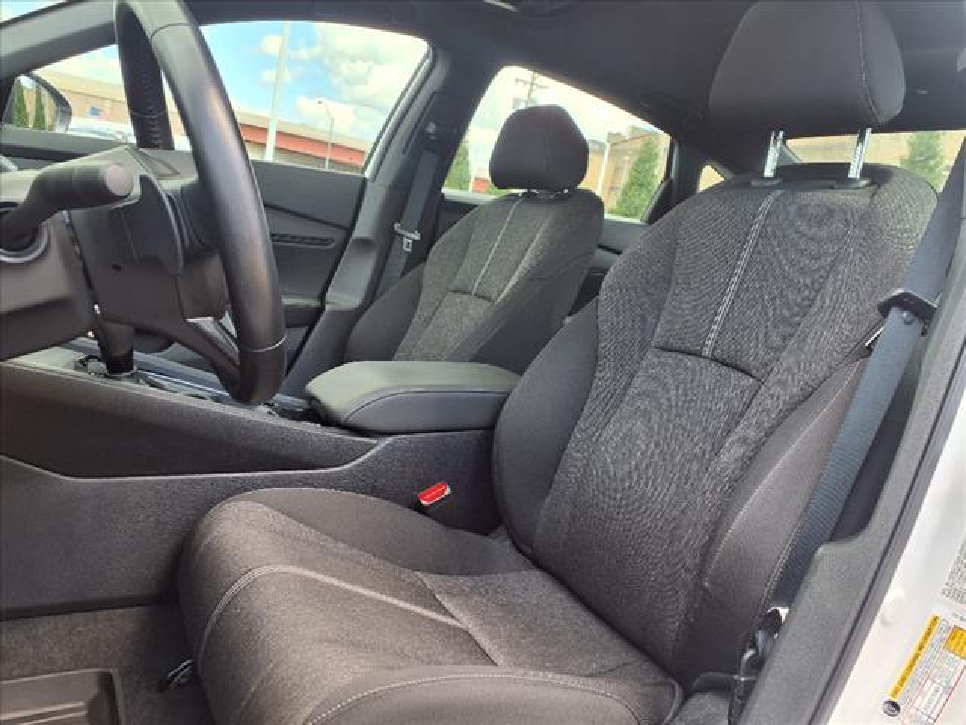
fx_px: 753
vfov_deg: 51.4
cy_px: 362
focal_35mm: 27
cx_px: 483
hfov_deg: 65.3
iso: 40
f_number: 1.9
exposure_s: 1/128
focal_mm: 3.58
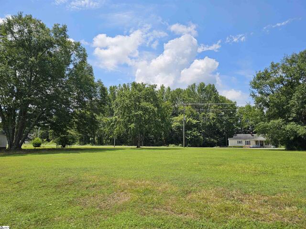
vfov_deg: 58.9
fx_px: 203
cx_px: 153
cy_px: 114
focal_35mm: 23
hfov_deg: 73.9
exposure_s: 1/1050
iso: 10
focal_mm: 6.3
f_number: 1.7
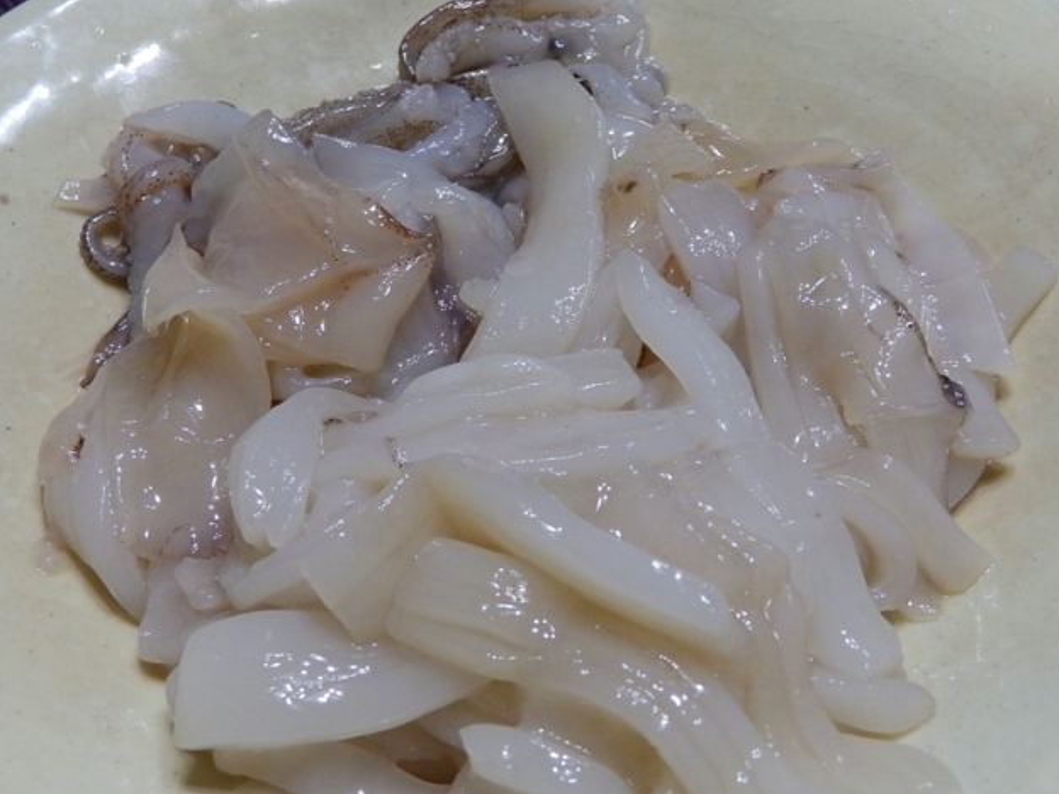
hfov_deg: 45.7
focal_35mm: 41
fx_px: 1254
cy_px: 426
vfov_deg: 35.1
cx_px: 569
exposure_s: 1/30
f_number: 3.7
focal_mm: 5.7
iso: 400
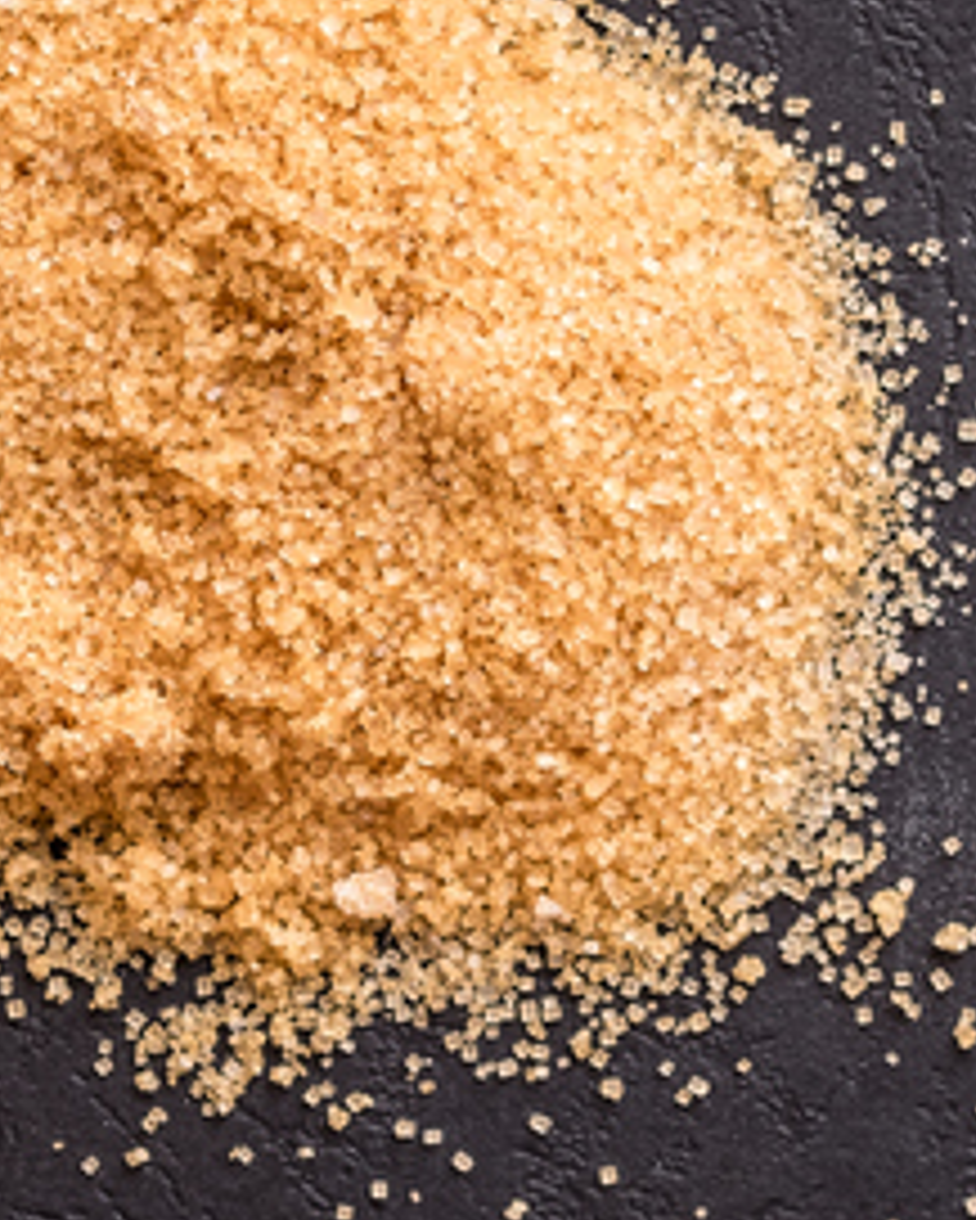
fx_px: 12233
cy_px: 488
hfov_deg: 4.6
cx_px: 643
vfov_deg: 5.7
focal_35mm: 339
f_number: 3.2
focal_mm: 90
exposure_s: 1/125
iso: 250
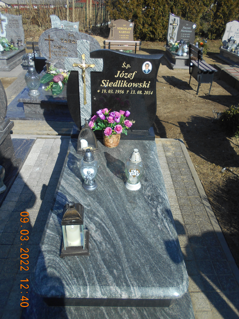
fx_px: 239
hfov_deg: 53.1
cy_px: 160
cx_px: 120
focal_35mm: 26
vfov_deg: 67.3
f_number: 3.2
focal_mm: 4.6
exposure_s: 1/1000
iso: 80
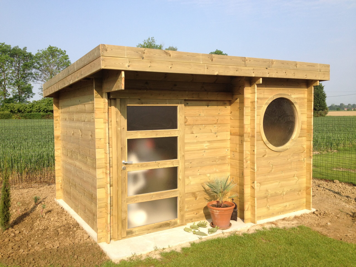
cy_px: 134
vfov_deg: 40.7
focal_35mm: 35
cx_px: 178
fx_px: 360
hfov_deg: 52.6
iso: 64
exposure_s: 1/1104
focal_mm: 4.28
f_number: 2.4
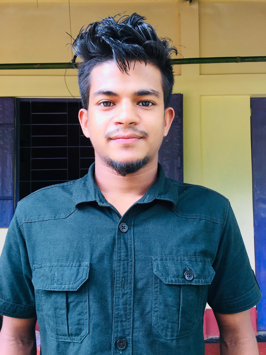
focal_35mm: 29
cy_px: 178
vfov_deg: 61.7
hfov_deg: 48.2
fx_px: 297
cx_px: 133
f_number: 2.2
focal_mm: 4.15
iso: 40
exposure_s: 1/50
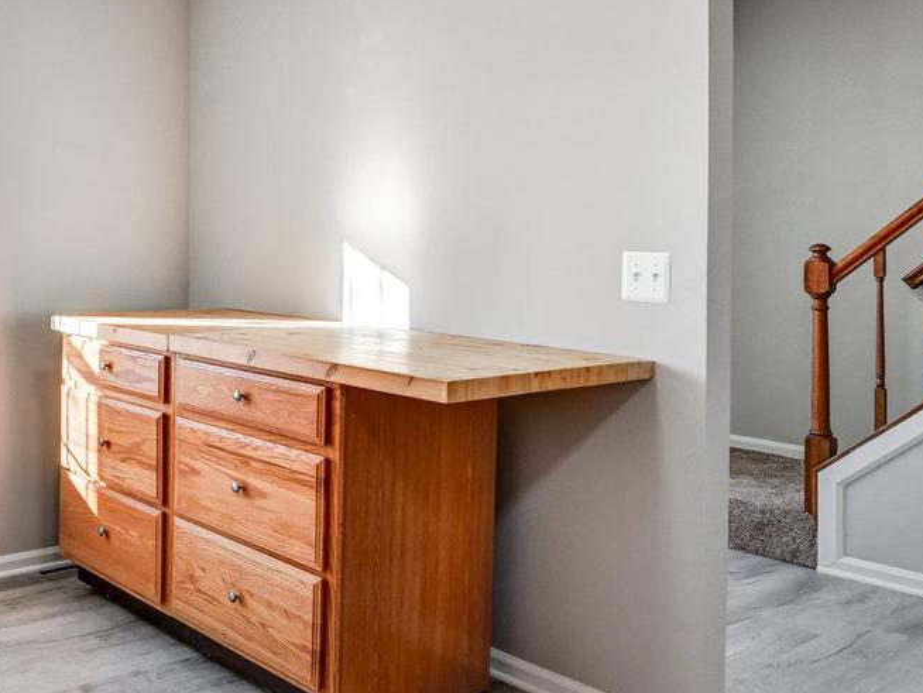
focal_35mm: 36
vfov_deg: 39.1
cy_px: 221
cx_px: 18
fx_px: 960
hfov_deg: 44.4
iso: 400
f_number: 8
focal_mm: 17
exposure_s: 1/80
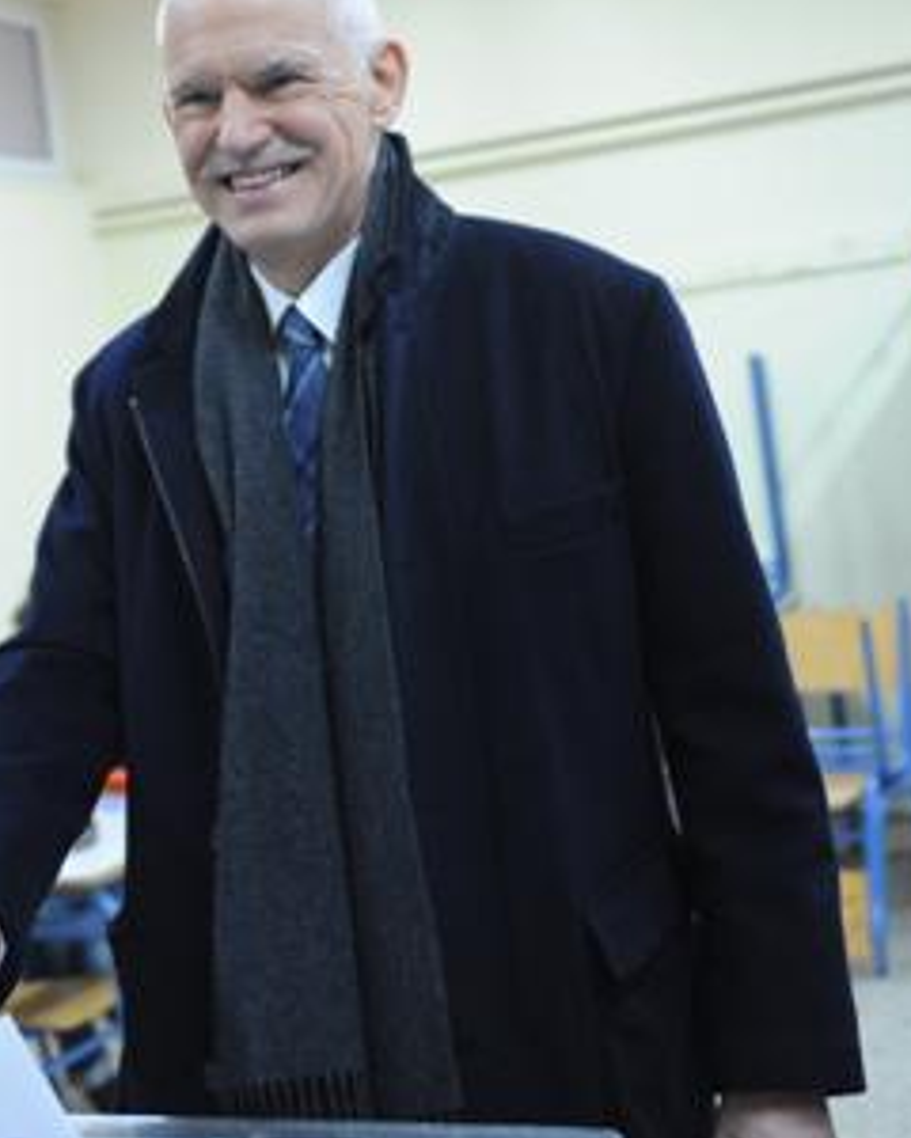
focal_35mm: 64
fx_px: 2157
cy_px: 489
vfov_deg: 29.5
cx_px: 205
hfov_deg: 23.6
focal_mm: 32
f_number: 2.8
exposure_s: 1/160
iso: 1600
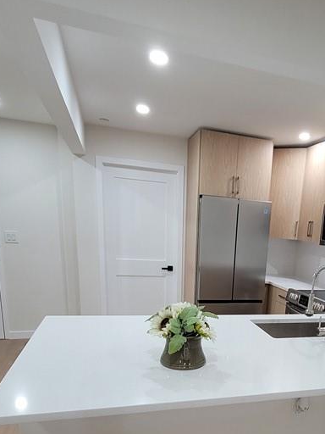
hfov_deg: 50.8
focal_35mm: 26
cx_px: 245
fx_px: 325
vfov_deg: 63.1
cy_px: 329
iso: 160
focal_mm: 2.2
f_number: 2.2
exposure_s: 1/60
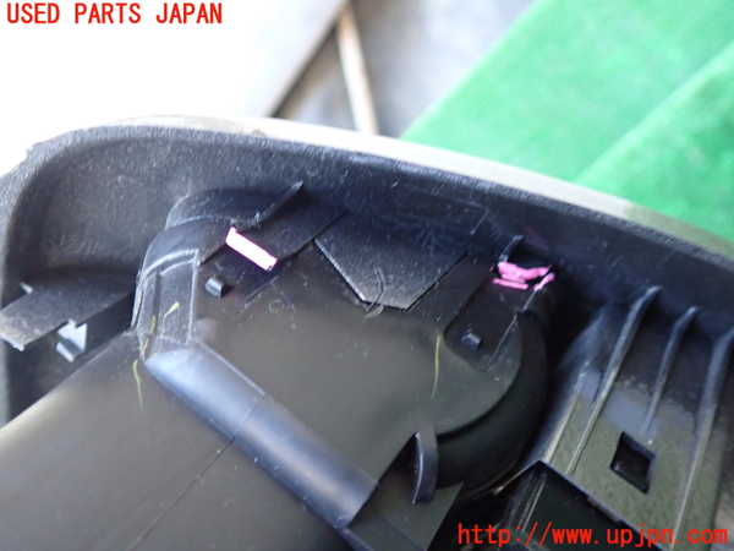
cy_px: 276
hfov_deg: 60.0
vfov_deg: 46.8
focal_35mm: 30
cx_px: 367
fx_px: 636
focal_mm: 5.4
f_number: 2.3
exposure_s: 1/30
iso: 640
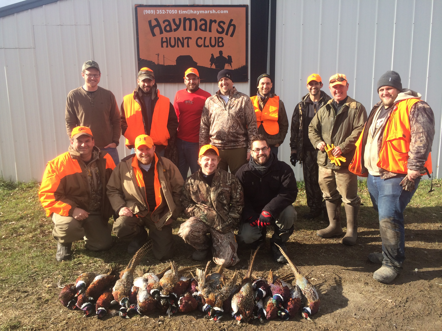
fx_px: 383
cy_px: 166
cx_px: 221
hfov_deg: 60.0
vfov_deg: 46.8
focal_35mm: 30
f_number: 2.2
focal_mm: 4.12
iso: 32
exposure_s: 1/933
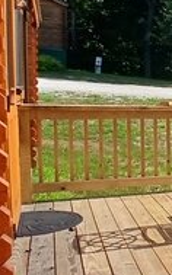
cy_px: 132
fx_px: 458
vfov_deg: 33.5
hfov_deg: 16.5
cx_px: 337
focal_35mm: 61
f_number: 2.2
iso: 50
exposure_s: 1/967
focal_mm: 1.4
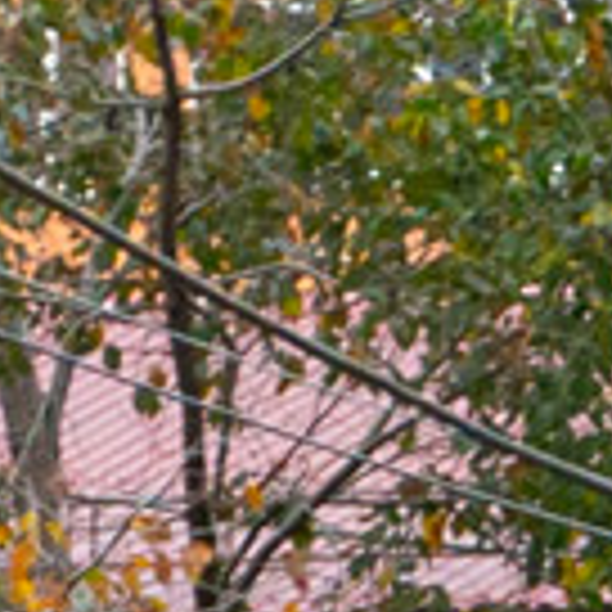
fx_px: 19622
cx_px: 1278
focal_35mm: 981
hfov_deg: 1.8
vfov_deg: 1.8
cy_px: 1982
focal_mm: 70
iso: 400
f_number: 5.6
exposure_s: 1/400
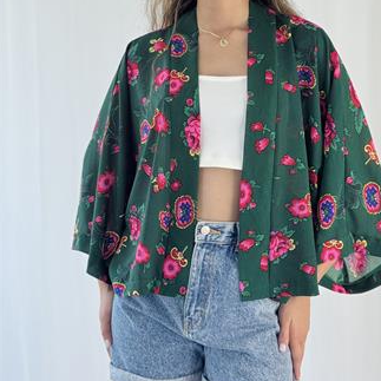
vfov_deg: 24.4
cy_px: 102
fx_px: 872
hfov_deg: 24.6
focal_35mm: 70
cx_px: 230
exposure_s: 1/100
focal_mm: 6.76
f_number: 1.78
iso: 50
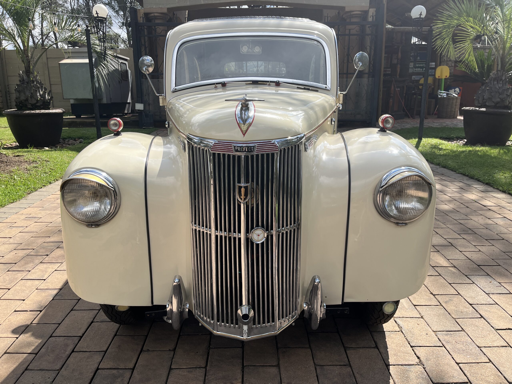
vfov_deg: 53.1
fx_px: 385
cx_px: 256
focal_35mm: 26
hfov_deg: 67.3
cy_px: 192
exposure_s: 1/2358
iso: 50
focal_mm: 5.1
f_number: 1.6
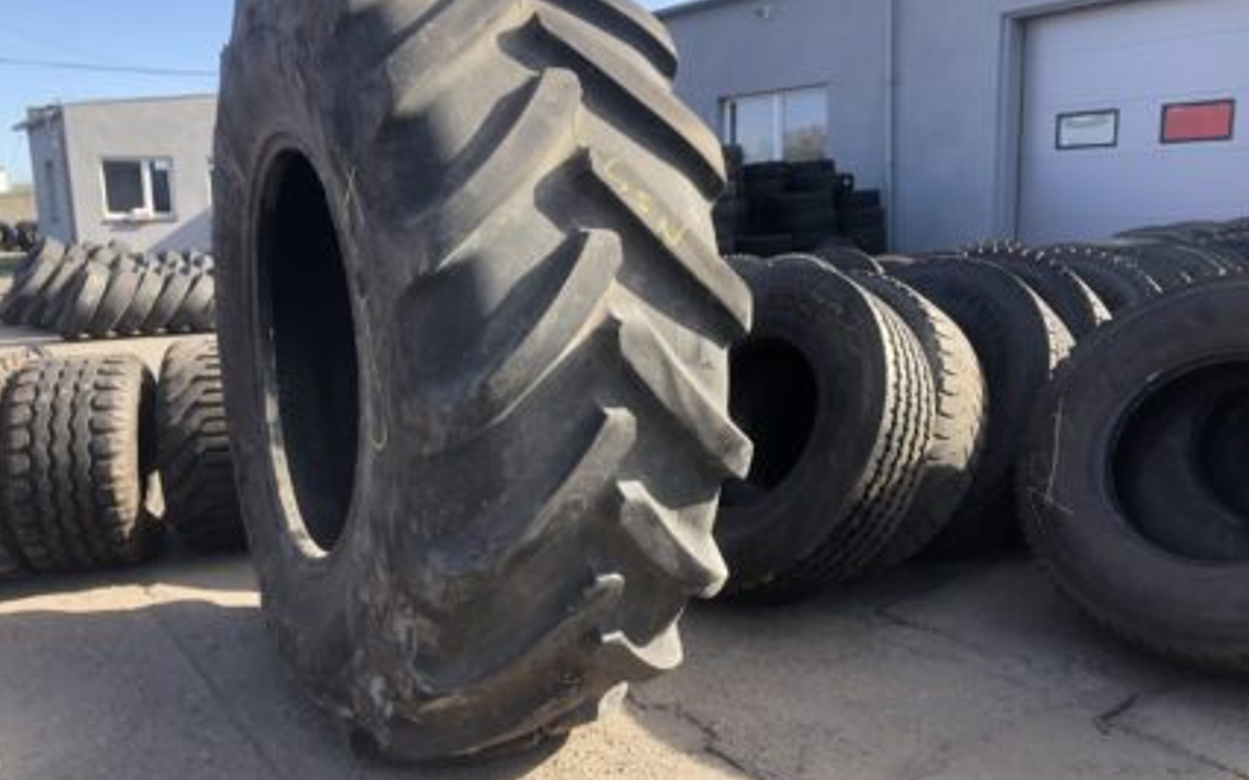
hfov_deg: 62.9
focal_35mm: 30
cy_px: 374
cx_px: 624
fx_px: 1021
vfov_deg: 41.8
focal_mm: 3.99
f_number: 1.8
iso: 20
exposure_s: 1/366
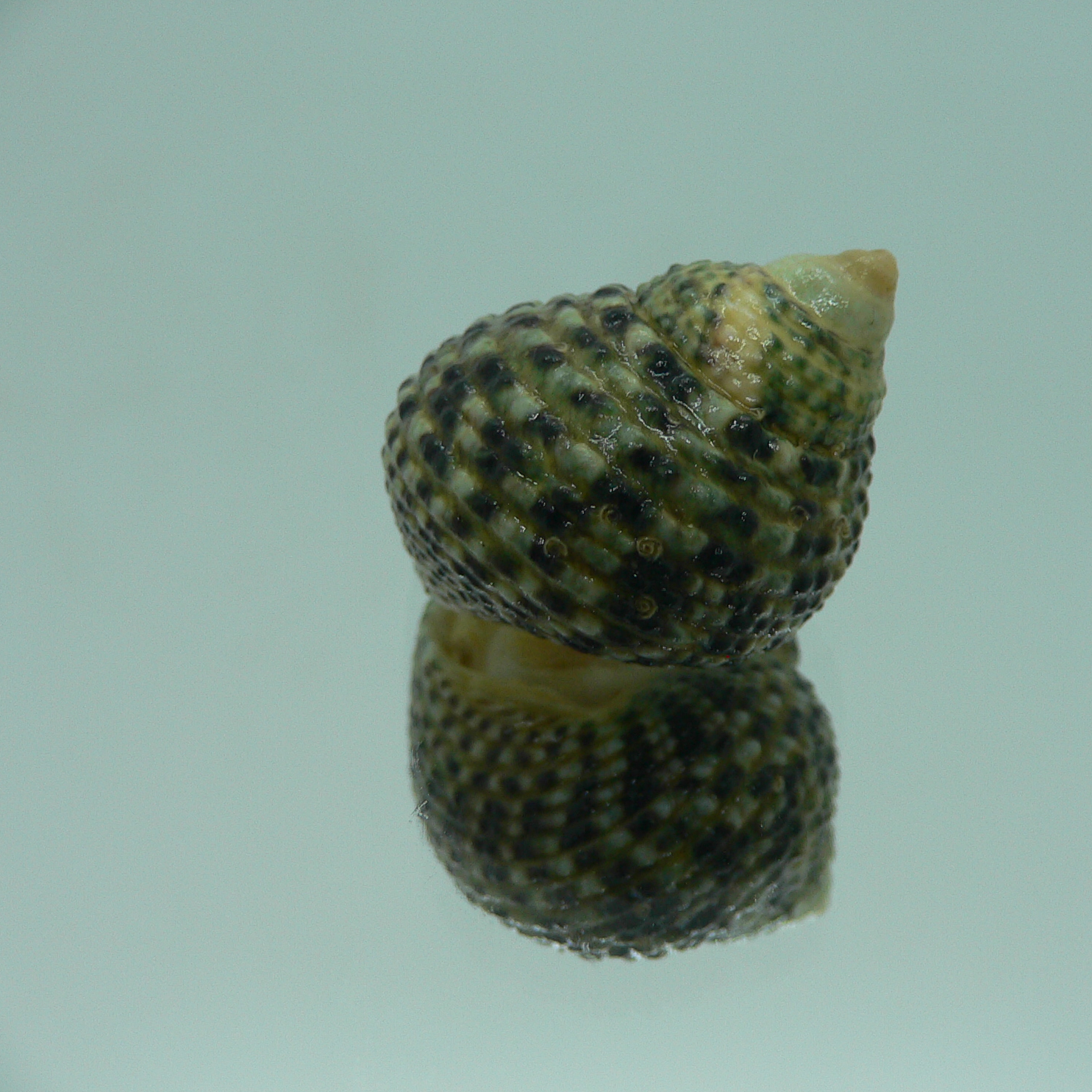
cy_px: 547
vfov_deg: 40.0
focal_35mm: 42
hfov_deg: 39.9
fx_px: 1499
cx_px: 645
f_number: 2.8
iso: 80
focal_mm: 4.6
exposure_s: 1/60
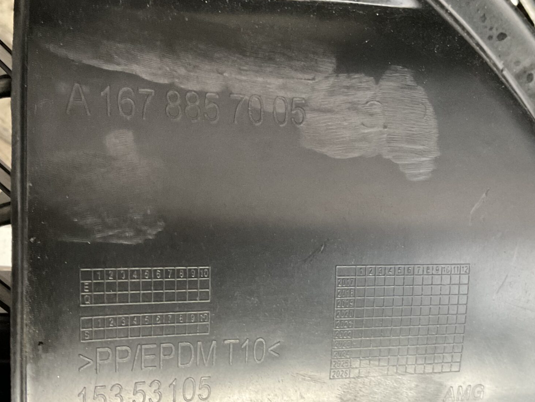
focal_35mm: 51
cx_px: 281
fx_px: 788
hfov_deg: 37.5
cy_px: 304
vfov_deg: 28.1
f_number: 1.8
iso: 250
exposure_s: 1/50
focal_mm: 3
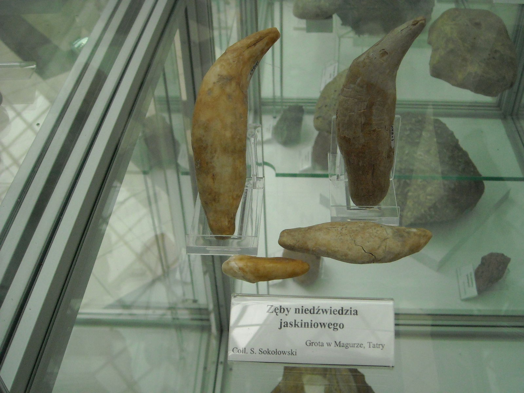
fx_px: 666
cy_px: 196
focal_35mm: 44
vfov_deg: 32.9
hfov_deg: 42.9
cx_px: 262
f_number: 3.1
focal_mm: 7.1
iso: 282
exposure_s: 1/250
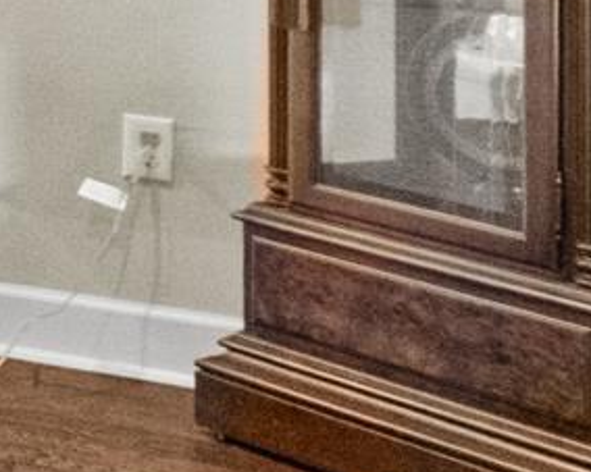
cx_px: -1700
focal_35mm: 124
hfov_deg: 8.5
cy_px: -296
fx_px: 2168
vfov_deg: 11.7
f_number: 8
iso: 800
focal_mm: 10
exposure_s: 1/1.25
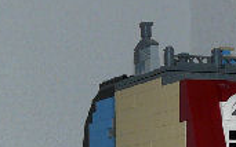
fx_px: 894
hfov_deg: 14.5
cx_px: -54
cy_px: 310
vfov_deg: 8.8
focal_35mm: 139
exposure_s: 1/30
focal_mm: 4.6
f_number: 2.8
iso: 100
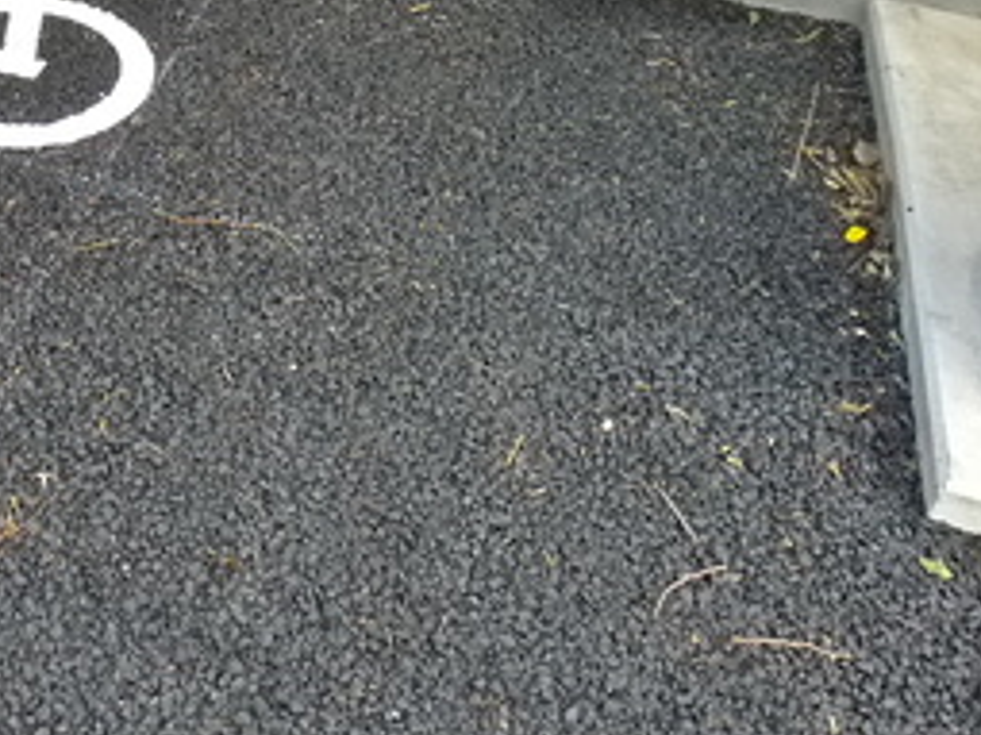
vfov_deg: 20.3
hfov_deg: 27.7
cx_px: 4
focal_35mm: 66
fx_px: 1870
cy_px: -225
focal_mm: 5.1
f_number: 2.8
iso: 400
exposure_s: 1/125
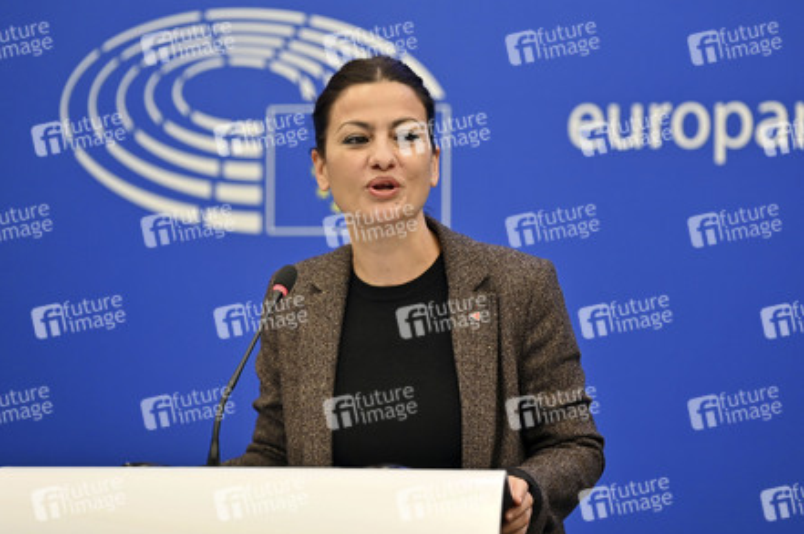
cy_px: 272
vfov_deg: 9.9
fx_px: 3079
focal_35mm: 138
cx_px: 395
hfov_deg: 14.9
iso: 640
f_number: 2.8
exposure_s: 1/160
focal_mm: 135
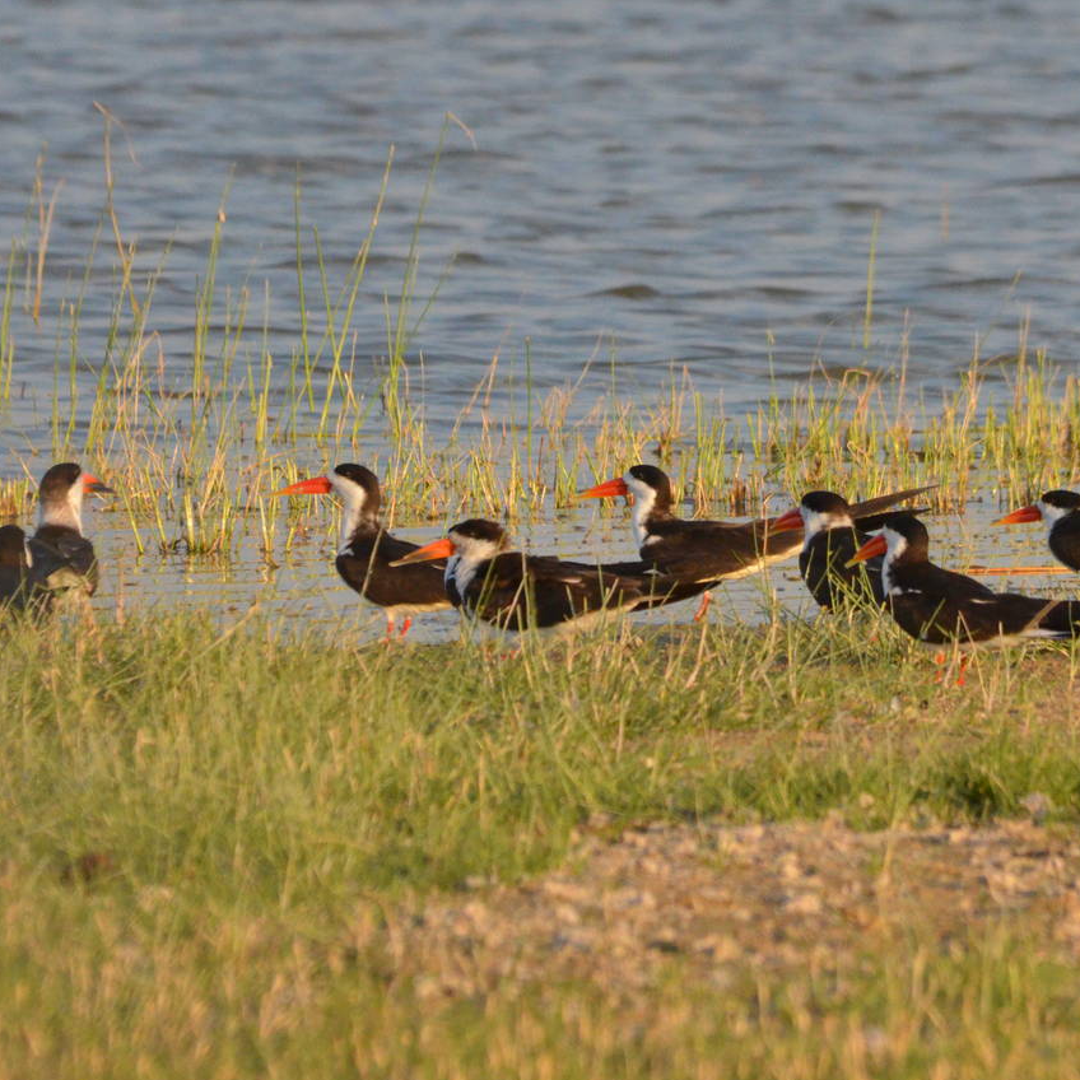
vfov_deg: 1.5
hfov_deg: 1.5
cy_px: 450
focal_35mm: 1200
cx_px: 725
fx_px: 42358
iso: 2500
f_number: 11
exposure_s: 1/2000
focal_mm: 500
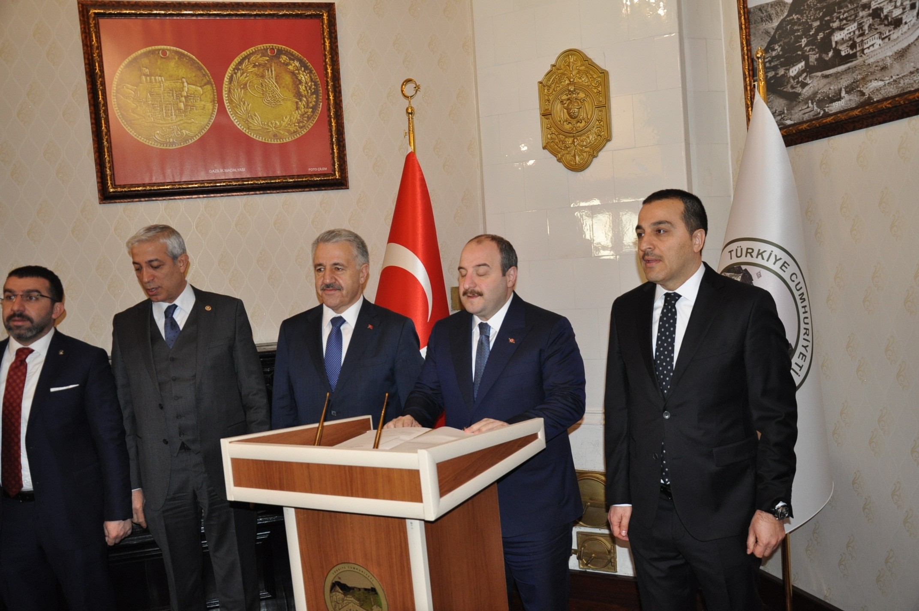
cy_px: 306
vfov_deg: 41.6
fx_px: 803
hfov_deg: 59.6
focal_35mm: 32
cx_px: 460
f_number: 3.8
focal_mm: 21
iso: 800
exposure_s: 1/60
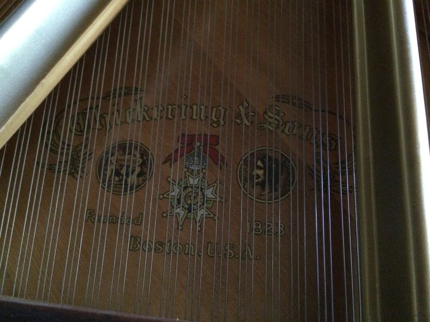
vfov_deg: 46.8
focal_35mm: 30
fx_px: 373
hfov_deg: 60.0
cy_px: 161
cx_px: 215
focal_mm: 4.12
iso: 1600
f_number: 2.2
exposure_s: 1/15
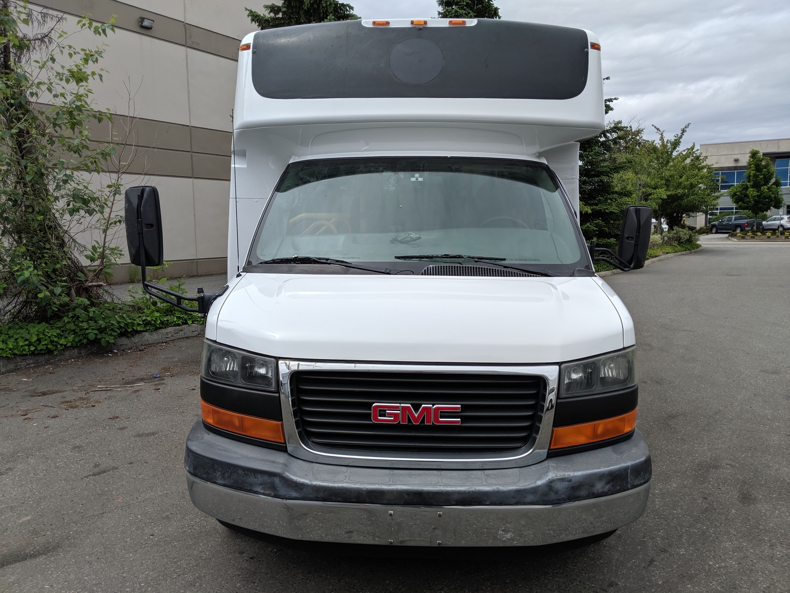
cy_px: 296
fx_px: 616
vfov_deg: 51.4
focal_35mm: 27
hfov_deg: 65.3
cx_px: 395
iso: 63
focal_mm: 4.44
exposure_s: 1/4673
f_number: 1.8
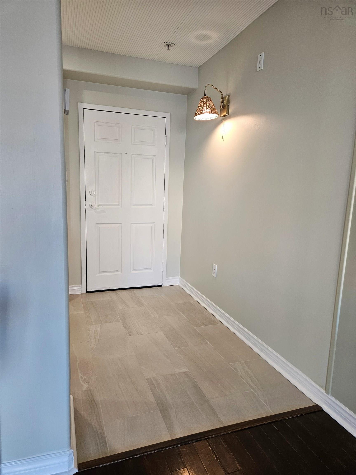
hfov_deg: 58.9
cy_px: 238
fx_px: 315
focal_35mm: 23
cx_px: 178
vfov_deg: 73.9
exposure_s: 1/120
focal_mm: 5.4
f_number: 1.8
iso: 200
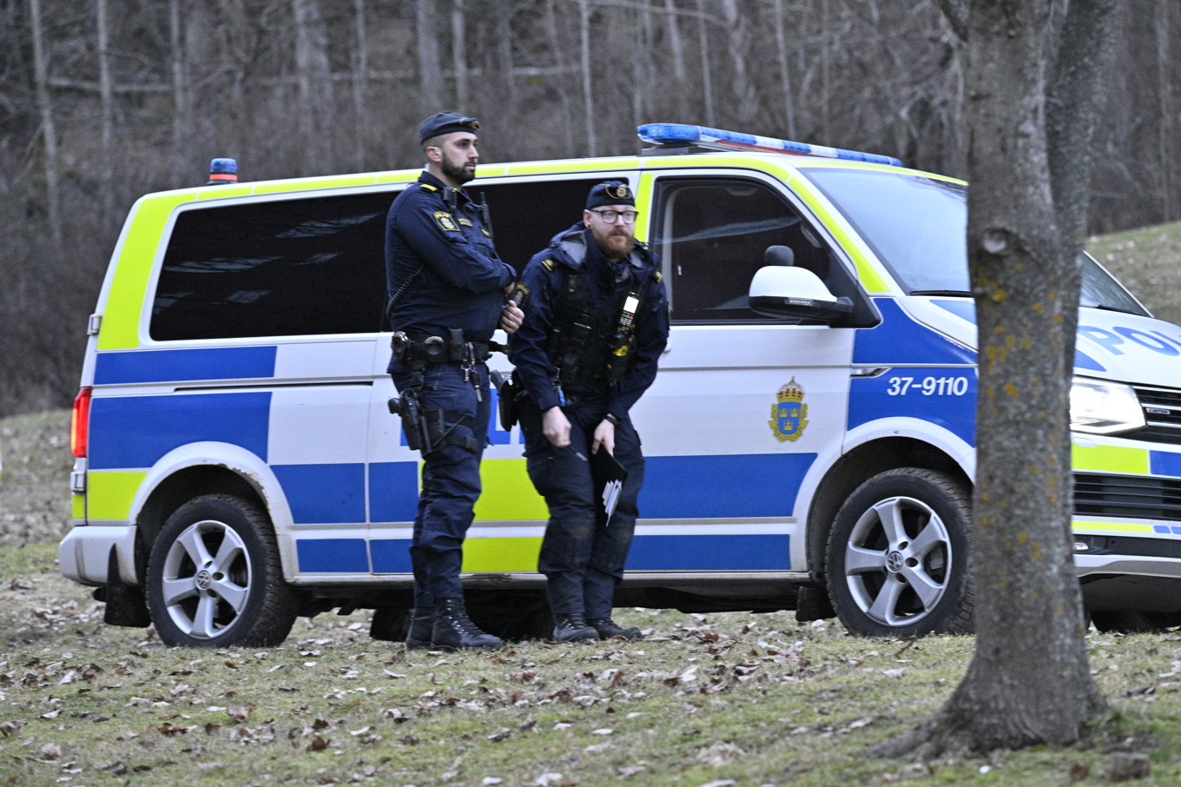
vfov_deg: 6.9
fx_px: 6559
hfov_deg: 10.3
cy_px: 394
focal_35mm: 200
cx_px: 590
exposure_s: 1/40
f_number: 5
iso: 8000
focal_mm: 200
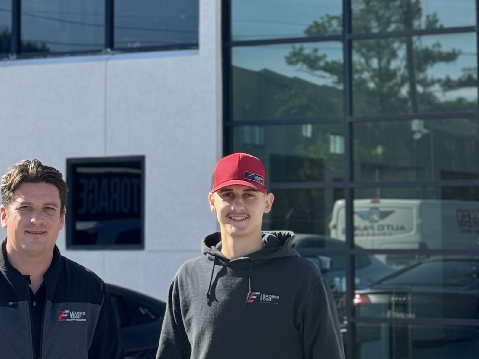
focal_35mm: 122
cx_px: 208
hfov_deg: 16.1
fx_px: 1688
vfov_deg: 12.1
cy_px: 33
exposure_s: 1/1524
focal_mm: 6.86
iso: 64
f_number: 1.78
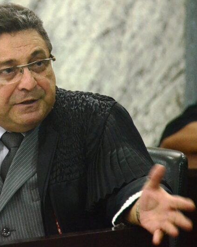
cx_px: 11
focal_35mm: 640
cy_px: 124
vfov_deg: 3.0
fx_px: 4668
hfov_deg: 2.4
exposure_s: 1/50
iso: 5000
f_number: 5.6
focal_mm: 300
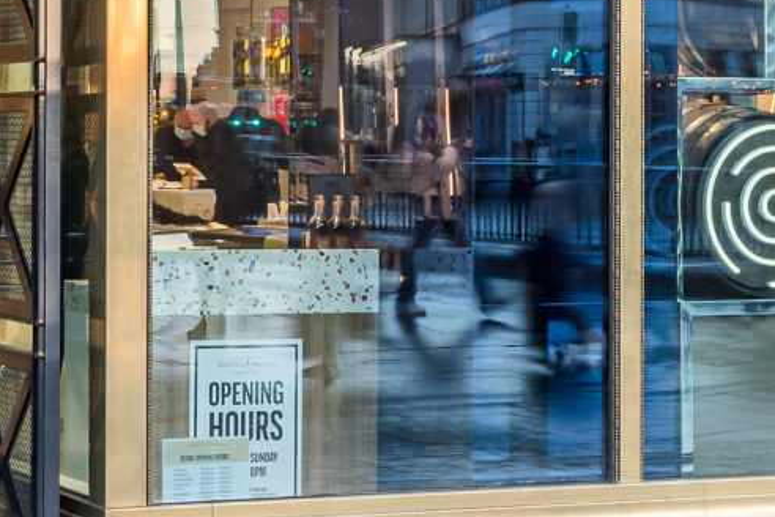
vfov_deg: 10.4
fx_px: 2691
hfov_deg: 16.1
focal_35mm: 125
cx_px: 22
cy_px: -381
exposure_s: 1/10
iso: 64
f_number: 11
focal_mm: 24
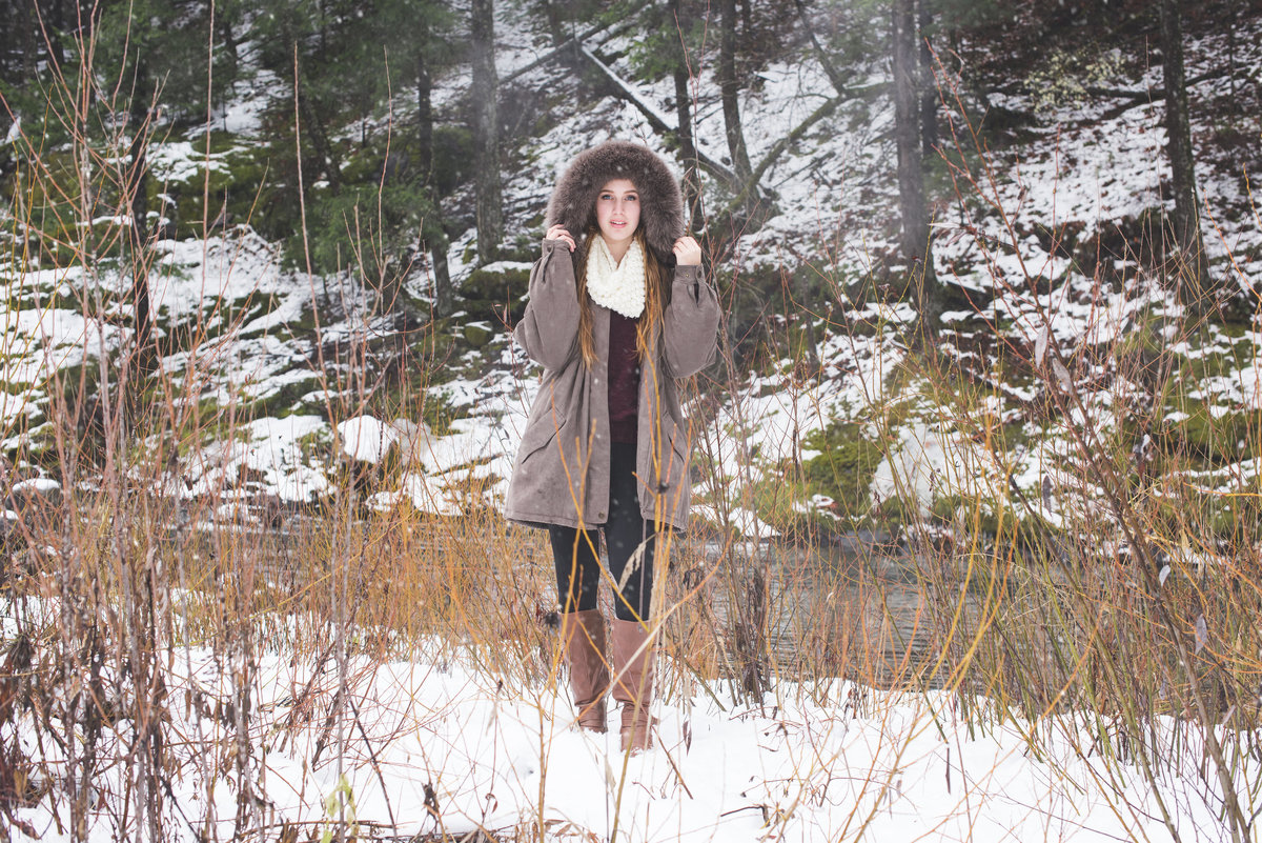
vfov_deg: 27.0
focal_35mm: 50
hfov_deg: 39.6
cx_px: 631
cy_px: 422
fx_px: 1753
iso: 160
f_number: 5.6
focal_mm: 50
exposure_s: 1/160
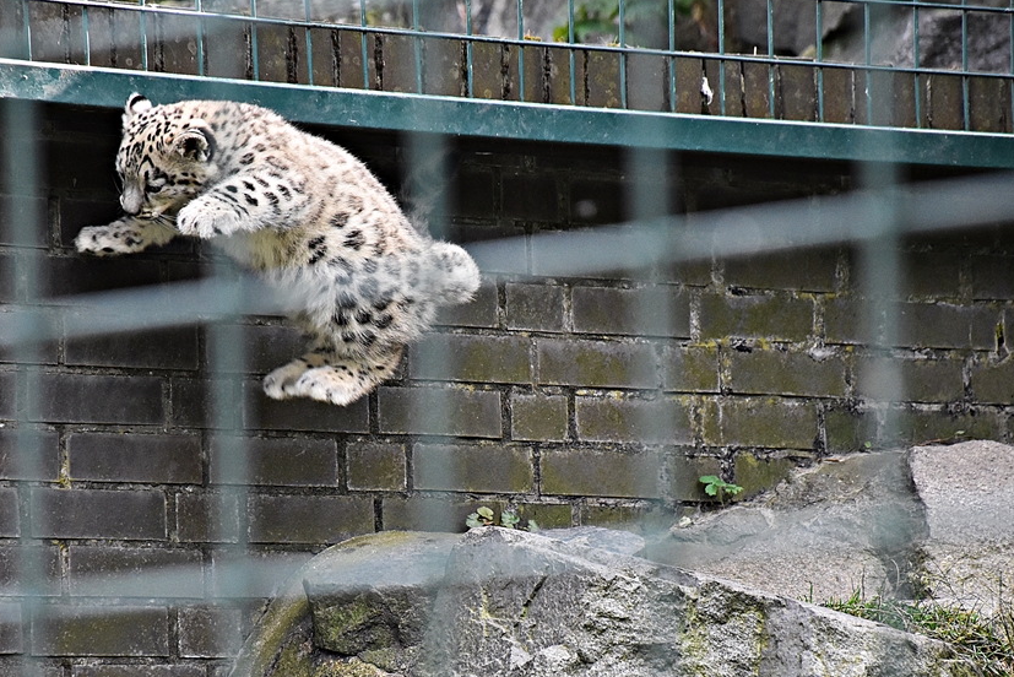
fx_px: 7325
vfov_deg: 5.3
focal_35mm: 260
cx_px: 450
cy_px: 404
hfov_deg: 7.9
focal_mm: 140
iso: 2000
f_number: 5.6
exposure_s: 1/500
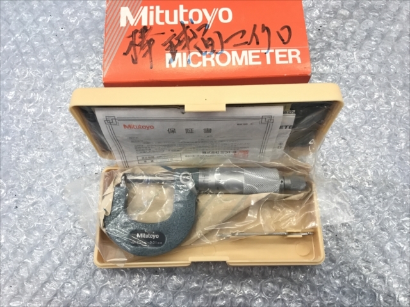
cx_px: 205
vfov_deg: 49.7
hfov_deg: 63.4
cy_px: 154
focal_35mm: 28
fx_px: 332
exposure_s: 1/30
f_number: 1.8
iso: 32
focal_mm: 3.99
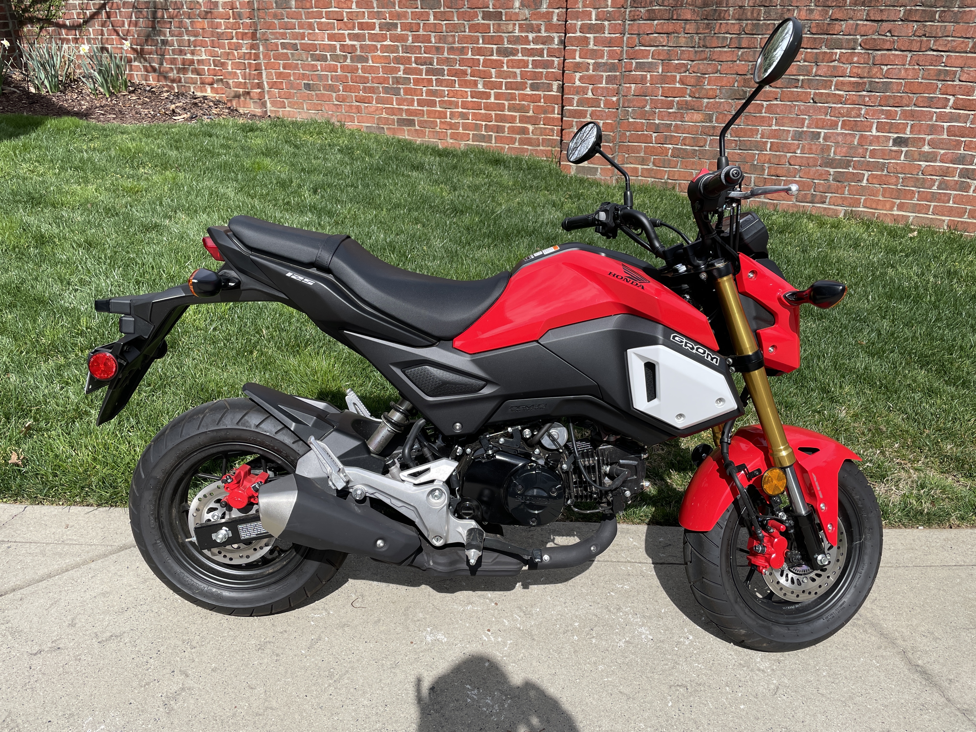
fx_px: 733
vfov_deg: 53.1
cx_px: 488
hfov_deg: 67.3
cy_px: 366
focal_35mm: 26
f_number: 1.6
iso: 32
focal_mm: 4.2
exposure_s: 1/2618
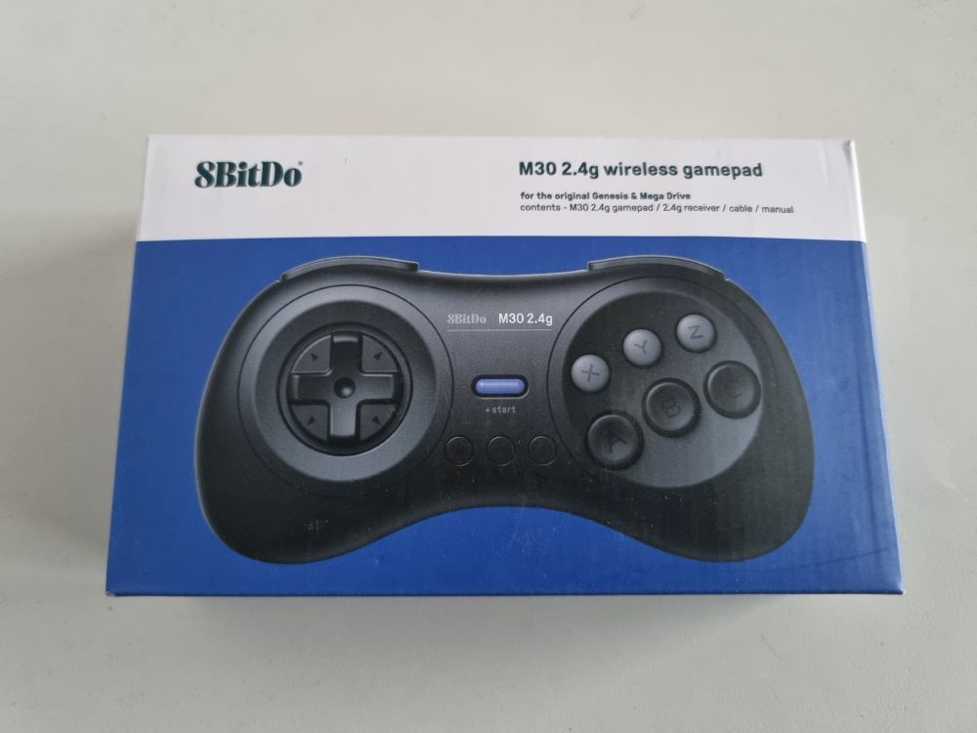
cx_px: 488
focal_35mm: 26
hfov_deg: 67.3
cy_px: 366
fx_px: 734
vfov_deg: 53.1
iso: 500
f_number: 1.8
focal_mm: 5.4
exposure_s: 1/50
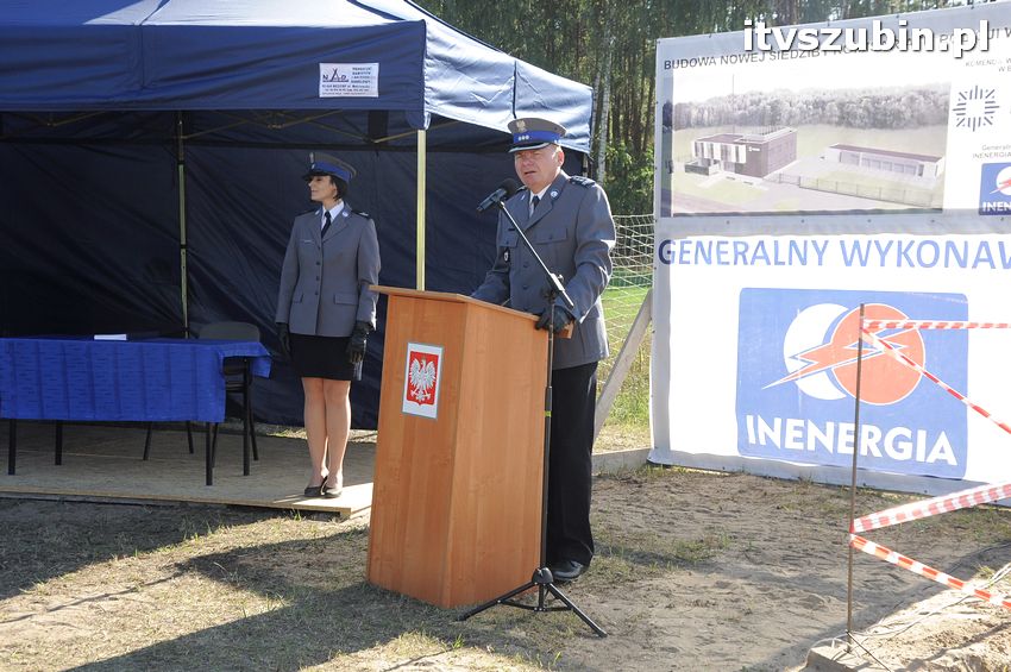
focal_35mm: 52
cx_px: 506
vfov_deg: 25.7
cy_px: 336
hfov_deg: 37.9
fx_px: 1473
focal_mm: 35
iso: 400
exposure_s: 1/320
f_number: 9
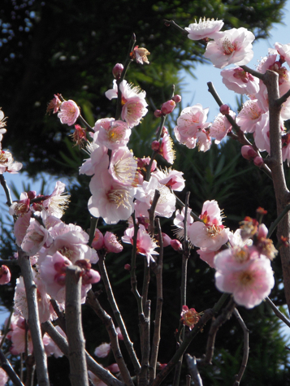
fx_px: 1562
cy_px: 193
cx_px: 196
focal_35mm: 140
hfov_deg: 10.6
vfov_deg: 14.1
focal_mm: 17.3
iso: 100
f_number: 4.1
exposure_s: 1/640
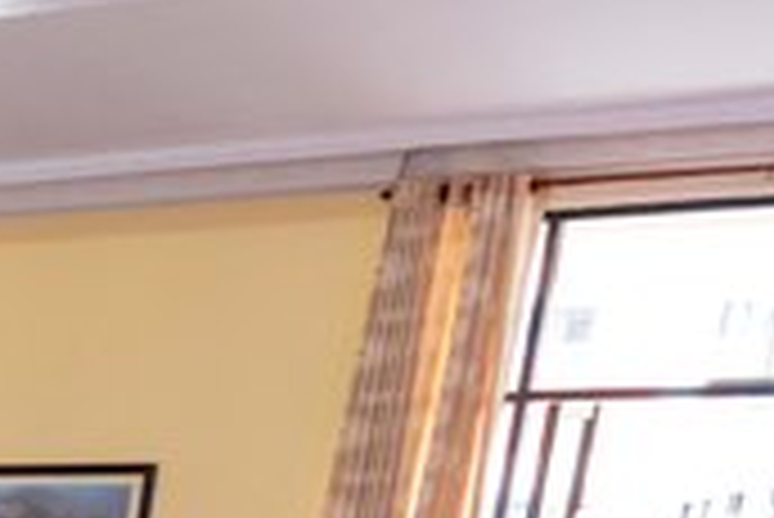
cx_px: -1296
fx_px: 2044
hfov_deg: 13.0
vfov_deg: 11.4
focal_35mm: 95
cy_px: 1318
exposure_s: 1/80
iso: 800
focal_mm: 16
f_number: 4.5
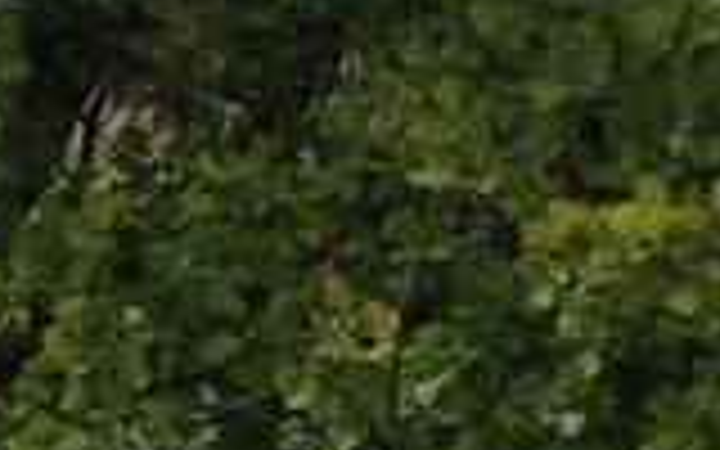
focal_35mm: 280
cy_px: 1166
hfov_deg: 6.2
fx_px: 5494
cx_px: -2151
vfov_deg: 4.6
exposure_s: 1/1153
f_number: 2.4
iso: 50
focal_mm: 4.12
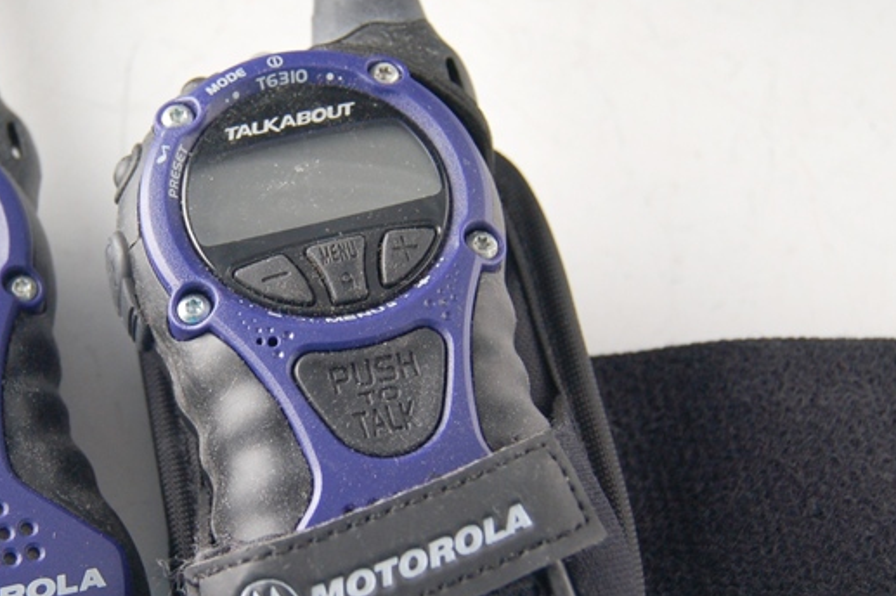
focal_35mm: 68
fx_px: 1691
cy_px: 321
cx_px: 232
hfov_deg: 29.2
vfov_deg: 20.0
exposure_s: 1/60
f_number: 4.2
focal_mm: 26
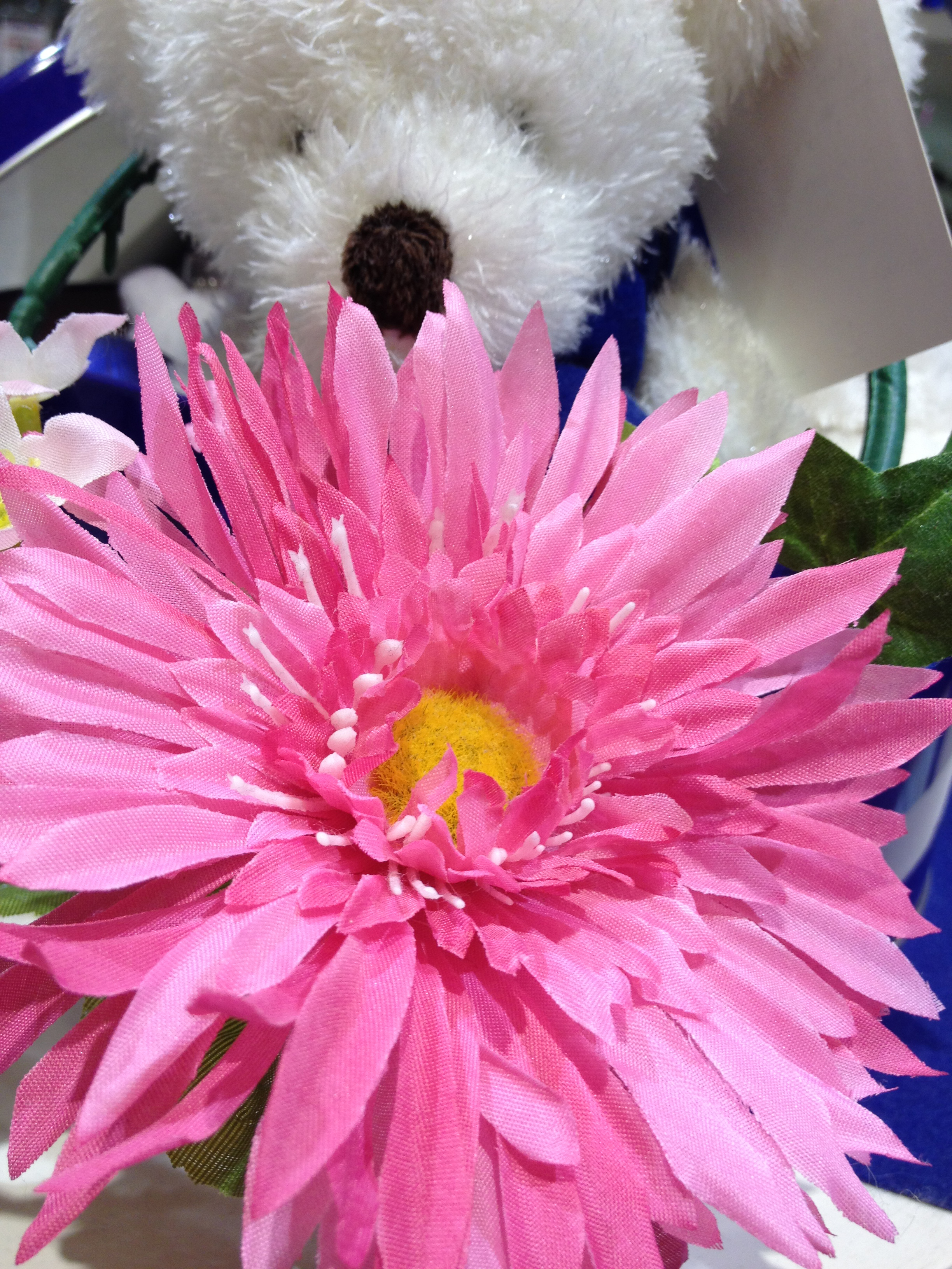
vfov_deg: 52.6
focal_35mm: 35
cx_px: 476
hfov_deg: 40.7
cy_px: 634
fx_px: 1283
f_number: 2.4
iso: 64
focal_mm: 4.28
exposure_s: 1/40
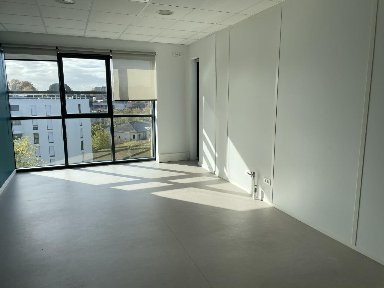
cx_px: 192
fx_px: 288
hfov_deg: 67.3
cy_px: 144
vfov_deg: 53.1
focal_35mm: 26
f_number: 1.6
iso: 32
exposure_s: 1/924
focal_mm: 4.2
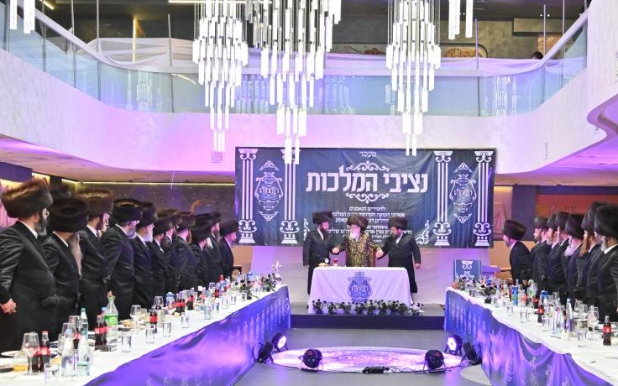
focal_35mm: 51
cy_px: 257
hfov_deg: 39.4
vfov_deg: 25.2
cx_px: 364
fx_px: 859
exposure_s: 1/125
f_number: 4.5
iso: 640
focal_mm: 24
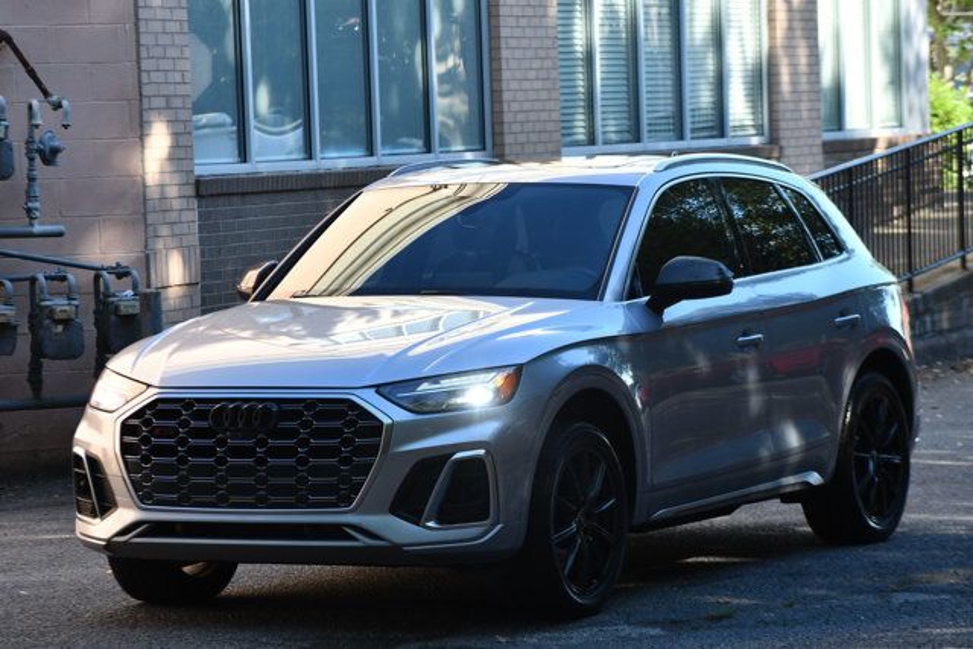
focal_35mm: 153
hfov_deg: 13.4
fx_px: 4136
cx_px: 486
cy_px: 324
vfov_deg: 9.0
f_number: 5.6
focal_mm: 102
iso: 250
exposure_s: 1/250
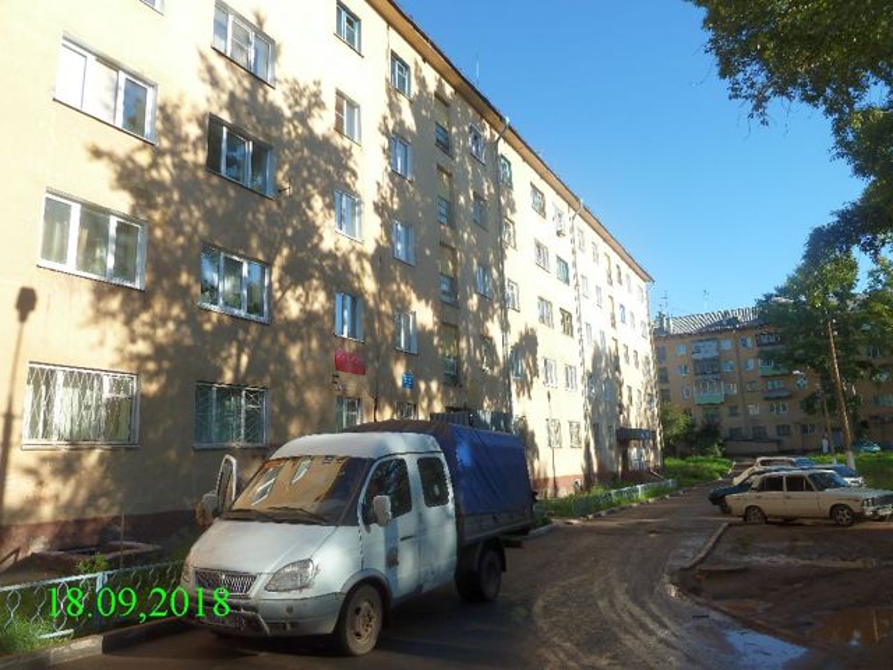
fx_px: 645
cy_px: 335
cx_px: 446
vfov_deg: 54.9
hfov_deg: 69.4
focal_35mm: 25
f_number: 3.3
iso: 80
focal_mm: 4.1
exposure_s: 1/320
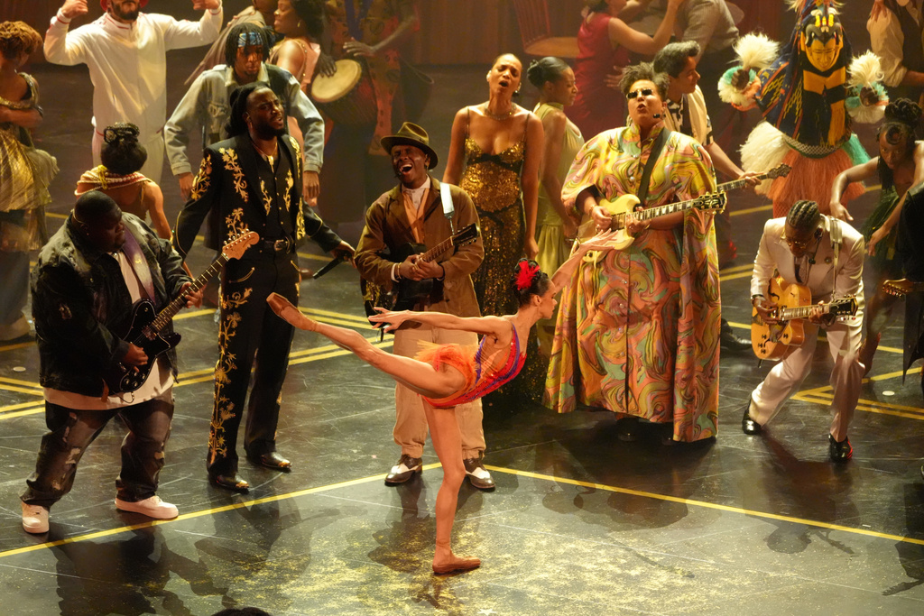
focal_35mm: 265
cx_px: 462
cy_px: 308
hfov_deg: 7.8
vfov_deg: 5.2
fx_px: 6802
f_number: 5.6
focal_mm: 265
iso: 10000
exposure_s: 1/320
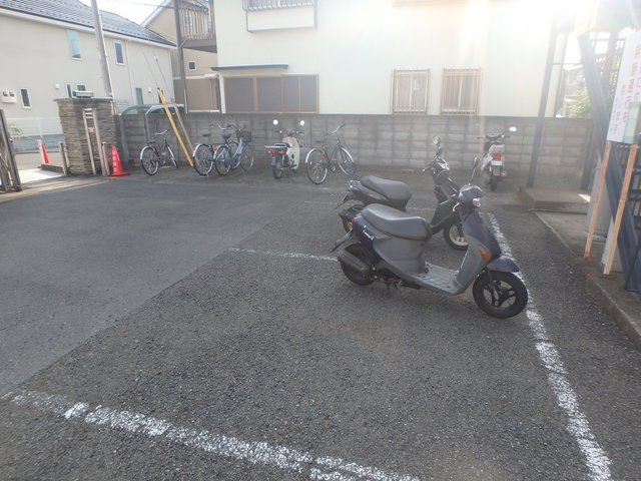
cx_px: 320
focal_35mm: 21
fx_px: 389
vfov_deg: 63.4
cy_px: 240
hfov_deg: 79.0
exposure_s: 1/400
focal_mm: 3.7
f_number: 3.5
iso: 125
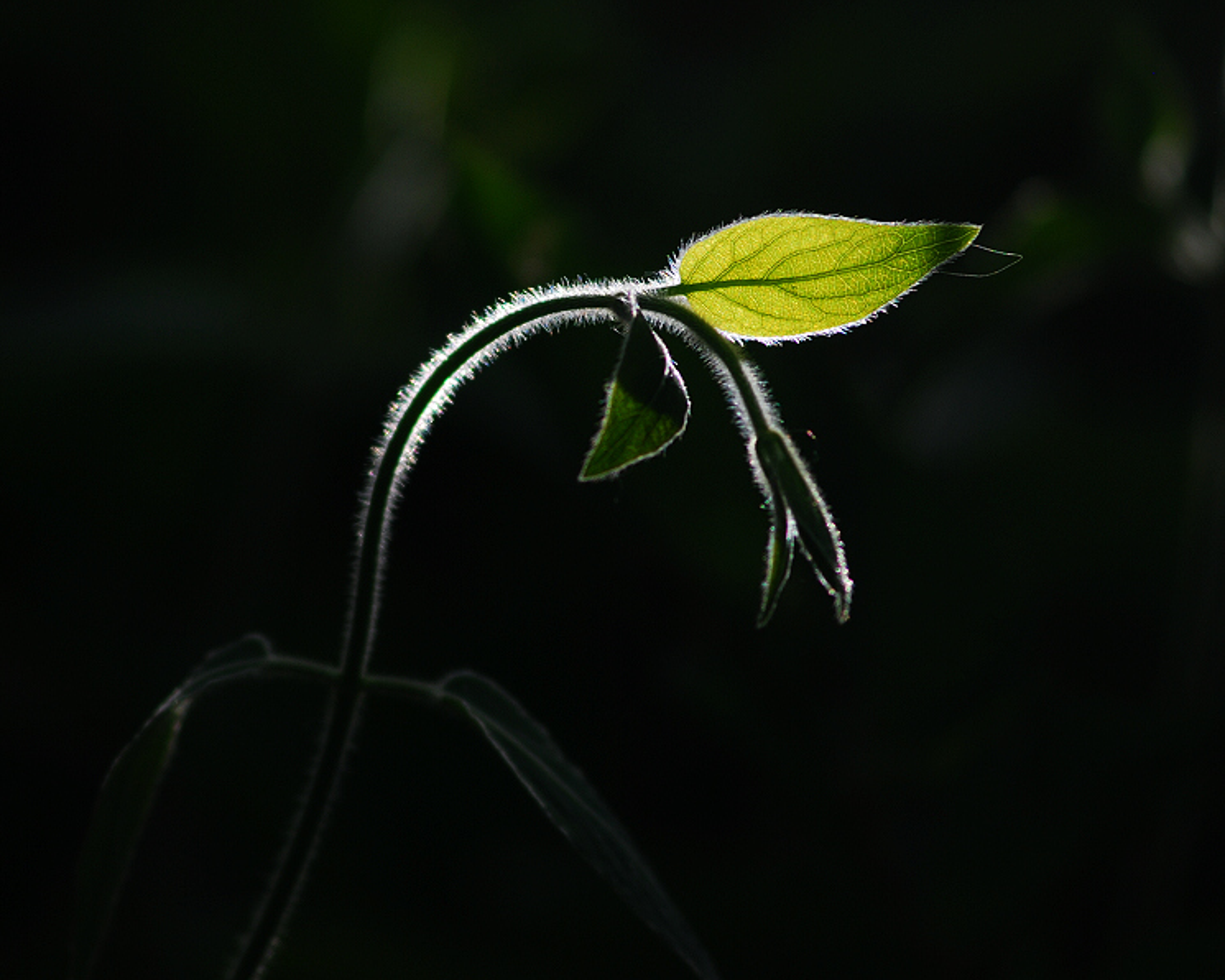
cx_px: 607
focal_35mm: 408
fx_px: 14792
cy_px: 491
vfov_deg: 3.8
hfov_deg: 4.7
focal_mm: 240
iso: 100
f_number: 8
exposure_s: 1/640
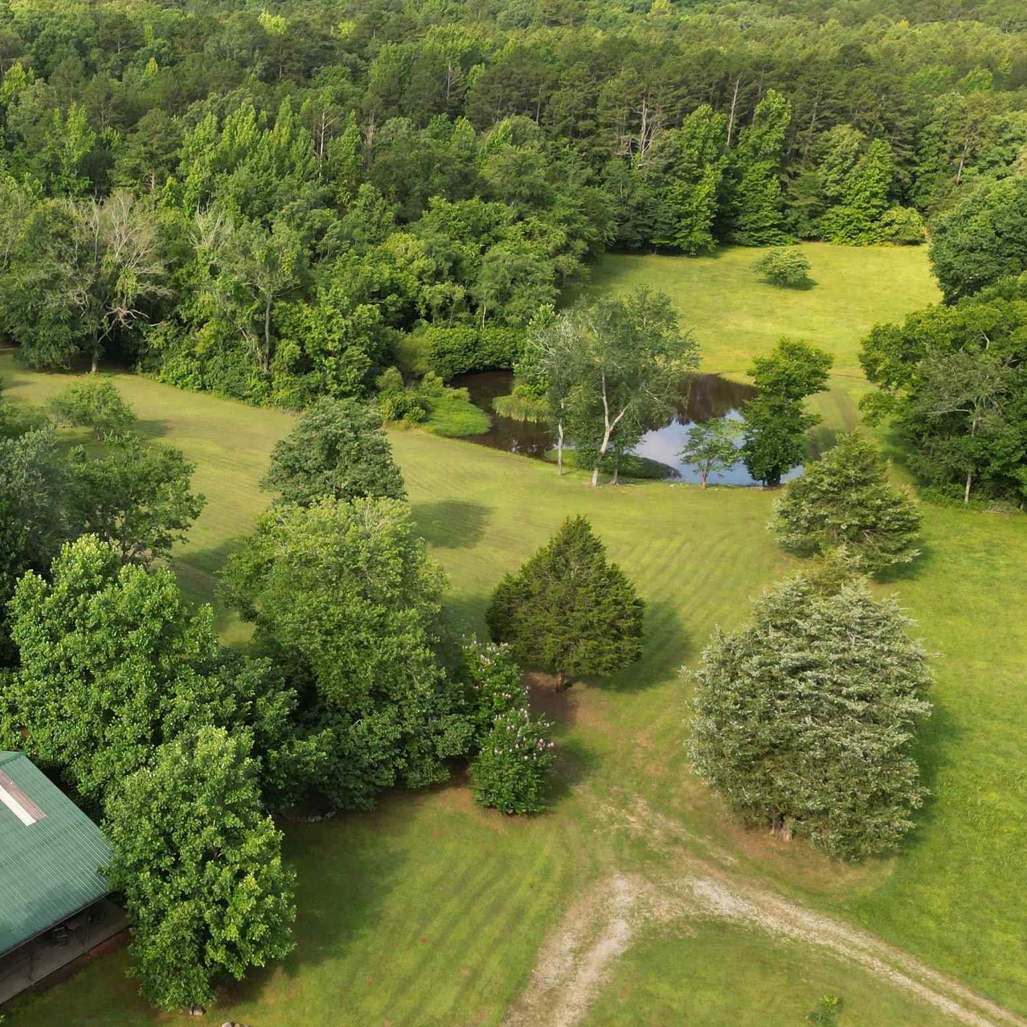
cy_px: 564
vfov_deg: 40.0
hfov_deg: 37.7
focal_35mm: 42
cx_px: 126
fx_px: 1410
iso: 140
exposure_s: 1/1250
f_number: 1.7
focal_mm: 6.72
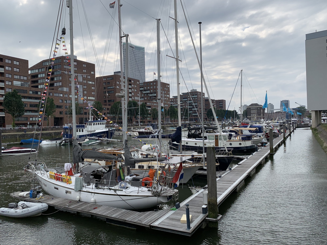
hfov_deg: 67.3
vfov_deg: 53.1
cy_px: 122
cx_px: 164
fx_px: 246
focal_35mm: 26
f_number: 1.8
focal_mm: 4.25
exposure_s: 1/1880
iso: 25
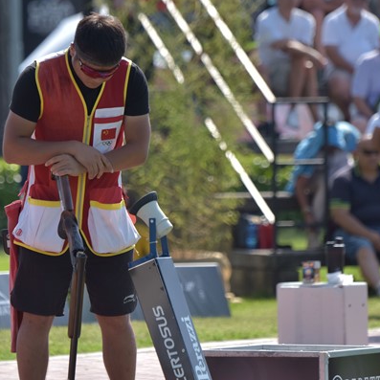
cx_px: 106
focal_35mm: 477
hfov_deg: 3.7
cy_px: 181
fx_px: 5924
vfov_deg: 3.7
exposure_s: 1/2000
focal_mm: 310
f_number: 5.6
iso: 400
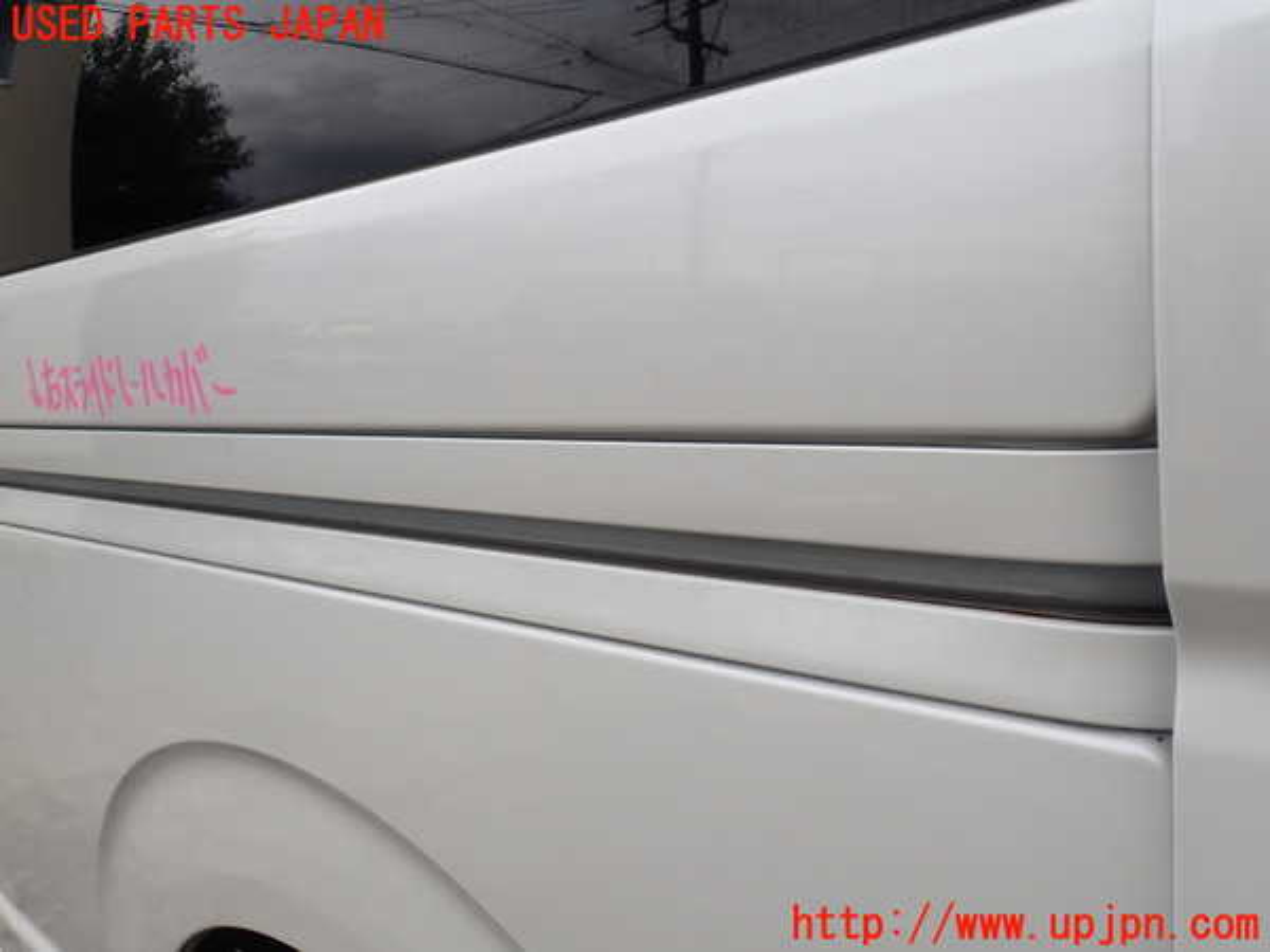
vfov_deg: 46.8
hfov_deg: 60.0
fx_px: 1101
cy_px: 476
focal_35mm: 30
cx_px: 635
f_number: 3.2
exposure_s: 1/640
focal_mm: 5.4
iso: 100
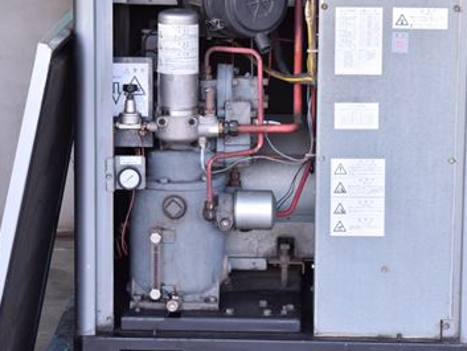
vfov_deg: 10.7
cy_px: 154
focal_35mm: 139
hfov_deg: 14.2
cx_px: 283
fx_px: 1876
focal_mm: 68
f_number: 6.3
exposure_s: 1/8
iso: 1250
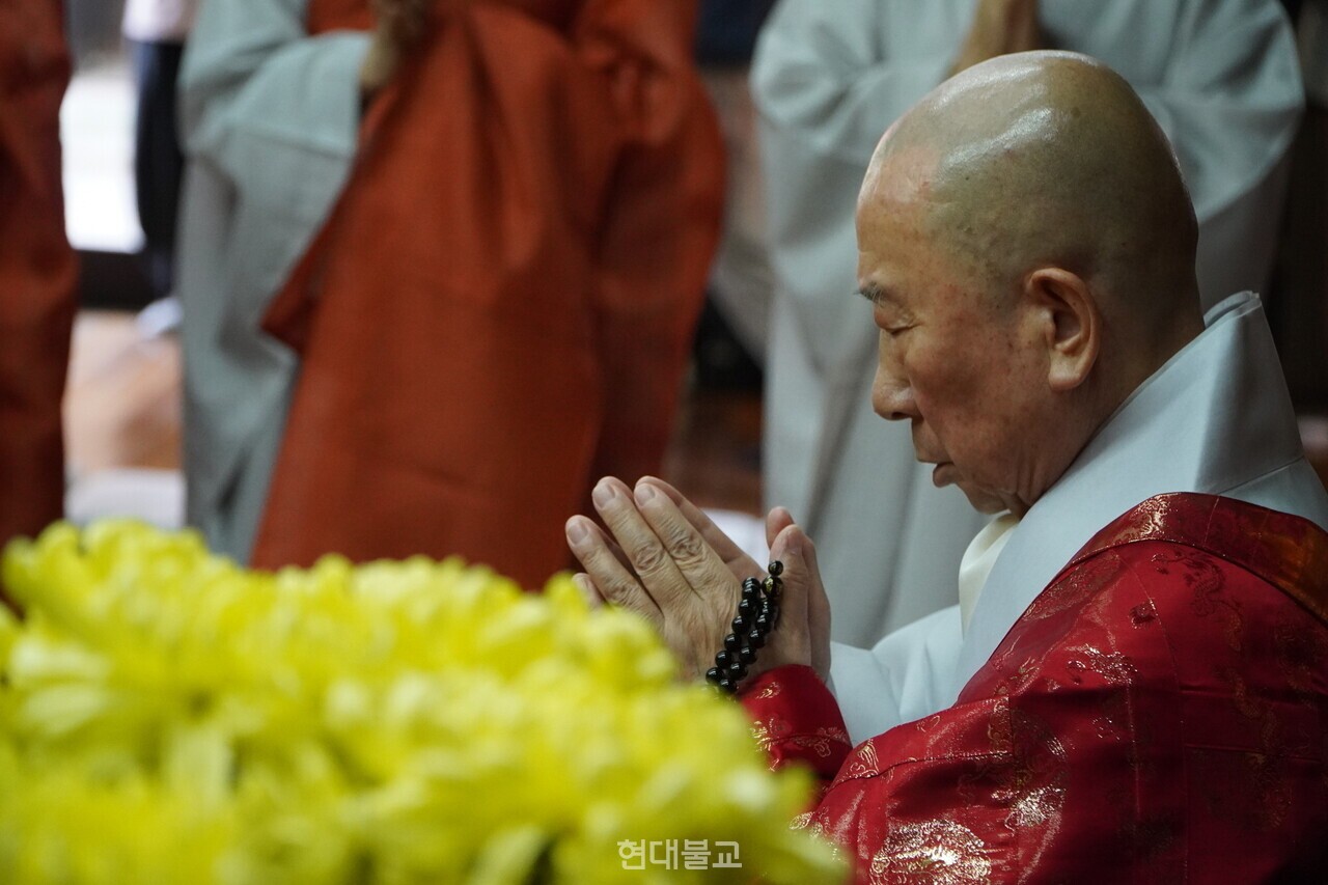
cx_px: 664
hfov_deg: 17.1
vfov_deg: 11.4
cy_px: 442
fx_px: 4426
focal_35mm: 120
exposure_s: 1/160
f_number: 4
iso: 3200
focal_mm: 80
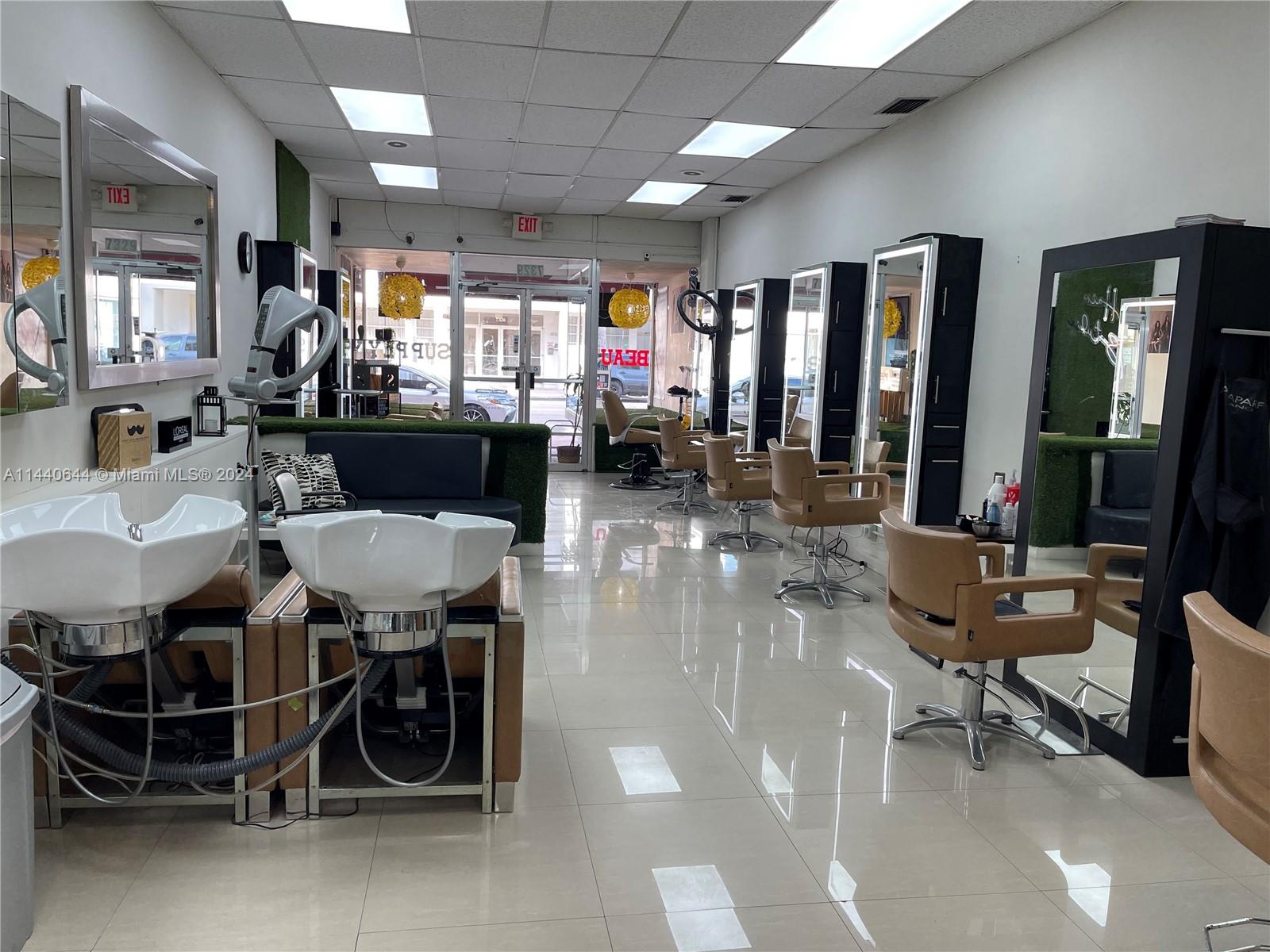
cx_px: 635
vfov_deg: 53.1
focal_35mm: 26
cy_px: 476
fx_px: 954
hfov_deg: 67.3
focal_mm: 5.1
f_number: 1.6
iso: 50
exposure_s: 1/120
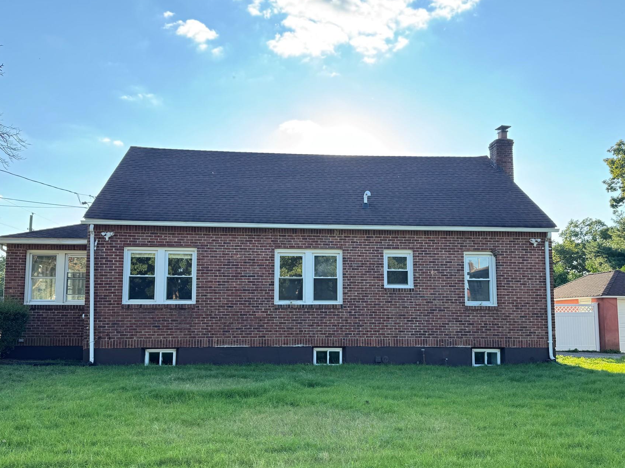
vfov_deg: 48.1
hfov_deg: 61.7
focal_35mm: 29
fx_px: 524
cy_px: 265
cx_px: 310
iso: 80
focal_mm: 6.76
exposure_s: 1/464
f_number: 1.78
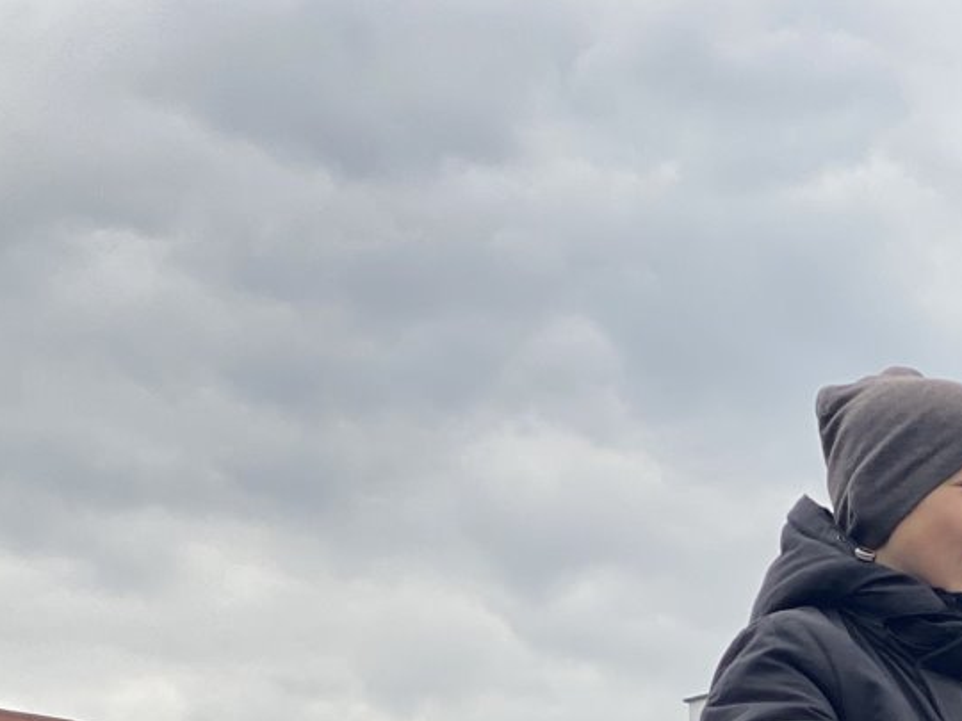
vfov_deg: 9.4
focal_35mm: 154
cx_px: 1131
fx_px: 4280
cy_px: 1025
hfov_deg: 12.5
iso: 20
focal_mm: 6
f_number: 2
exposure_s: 1/1043
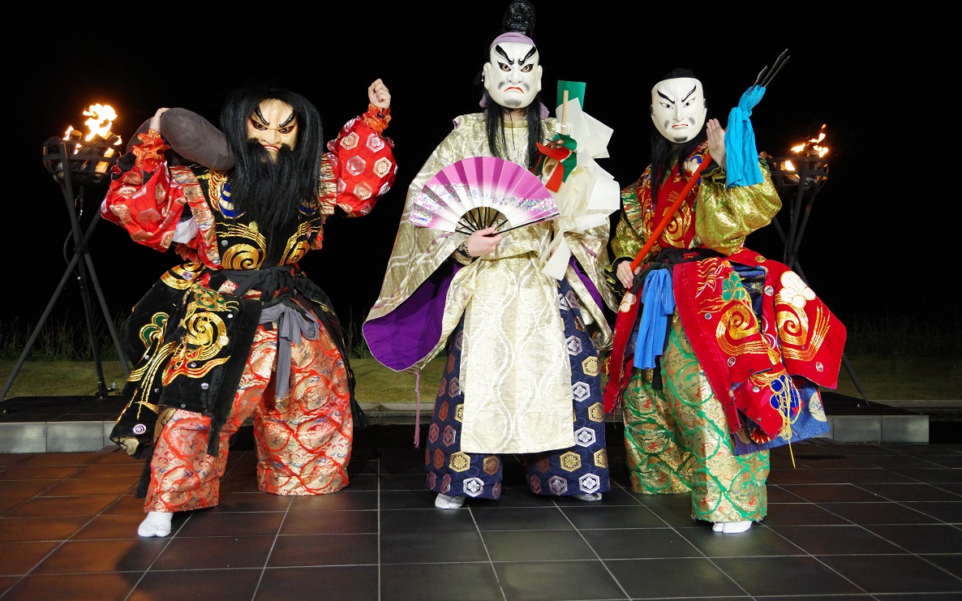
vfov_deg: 38.3
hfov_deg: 58.1
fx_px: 865
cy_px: 284
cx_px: 476
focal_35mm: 33
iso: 6400
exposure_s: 1/125
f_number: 4
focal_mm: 21
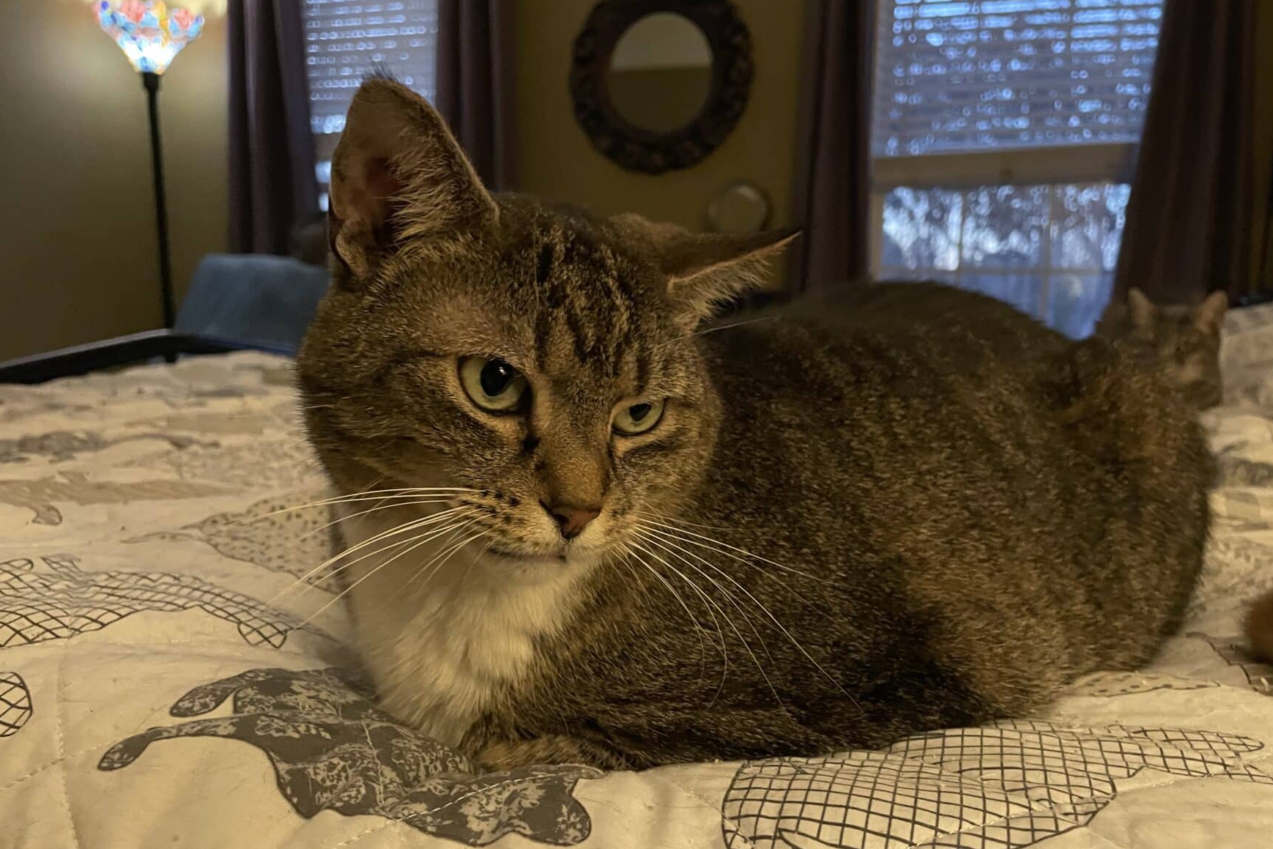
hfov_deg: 65.5
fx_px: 990
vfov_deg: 46.2
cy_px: 492
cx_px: 650
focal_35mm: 28
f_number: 1.6
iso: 800
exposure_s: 1/25
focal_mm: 4.2
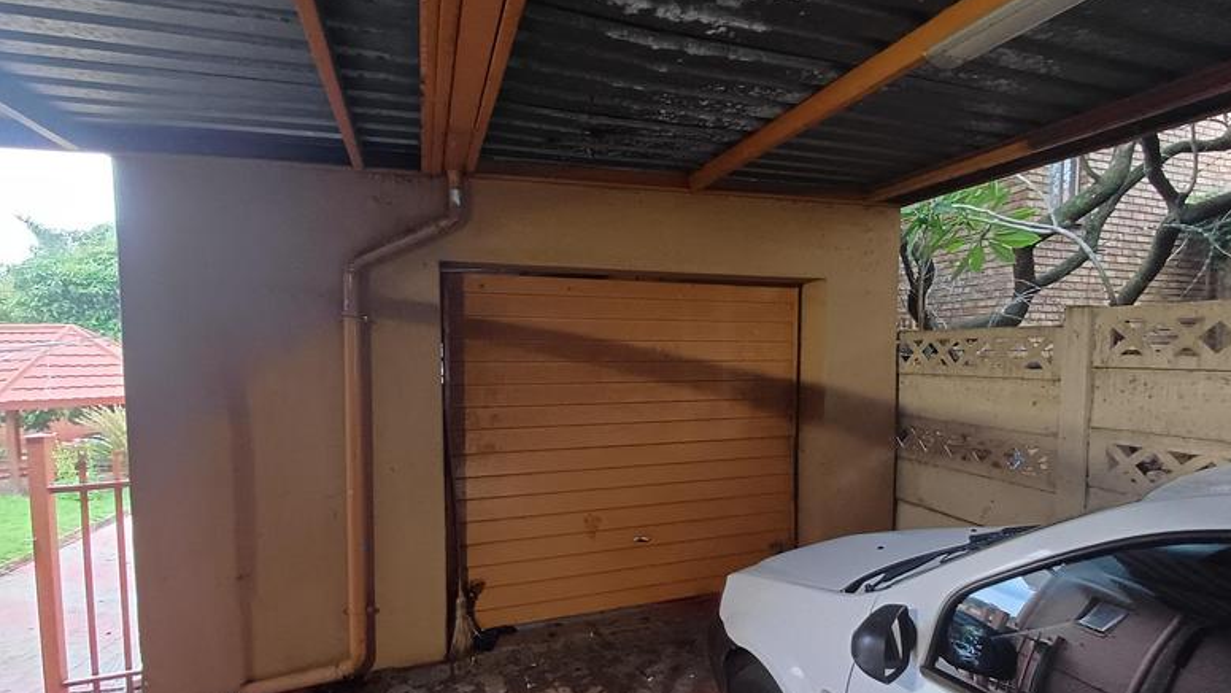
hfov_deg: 92.6
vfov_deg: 60.8
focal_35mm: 18
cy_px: 393
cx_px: 634
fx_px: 588
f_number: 2.2
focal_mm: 1.64
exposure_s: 1/20
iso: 320
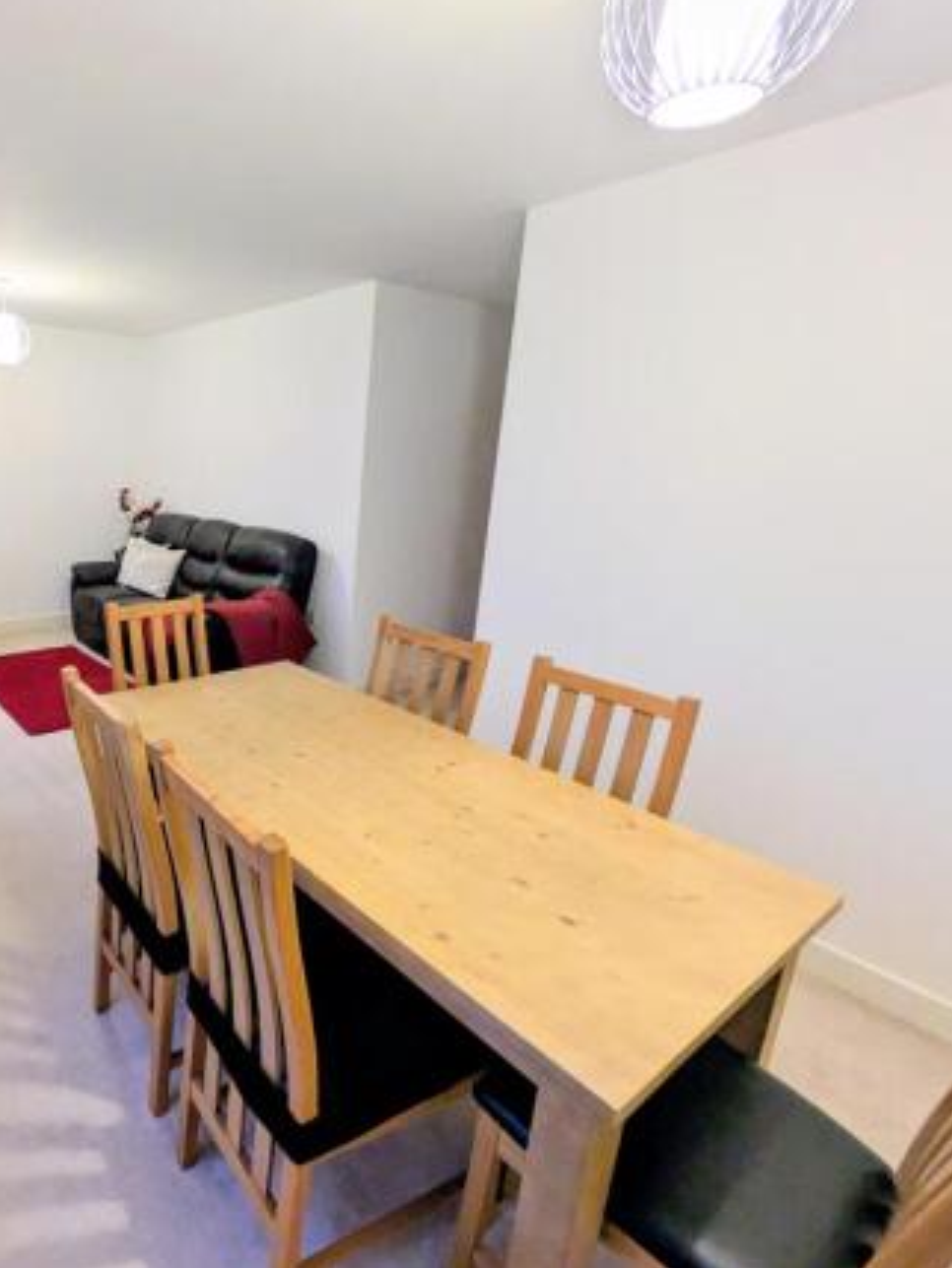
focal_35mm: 19
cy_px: 628
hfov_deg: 64.2
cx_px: 228
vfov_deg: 84.6
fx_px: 696
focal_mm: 1.83
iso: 209
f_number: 2.2
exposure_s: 1/33.3
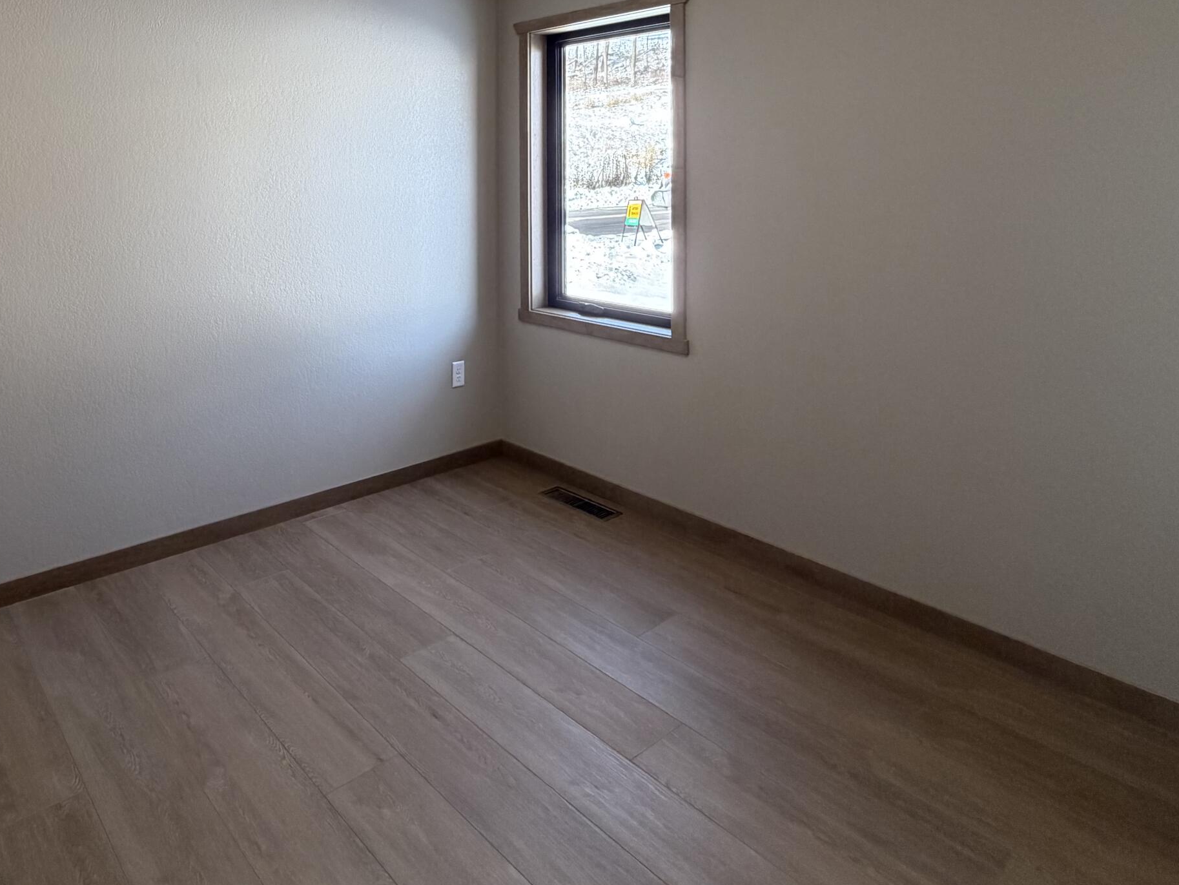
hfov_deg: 70.4
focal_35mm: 23
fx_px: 783
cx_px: 339
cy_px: 172
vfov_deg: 54.7
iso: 200
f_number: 2.2
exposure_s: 1/120
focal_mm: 2.22
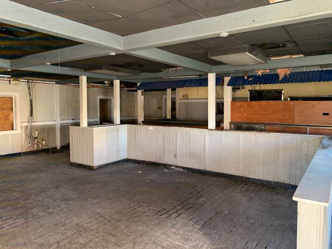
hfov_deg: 67.3
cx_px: 166
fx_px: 249
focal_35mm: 26
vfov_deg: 53.1
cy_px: 124
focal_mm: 4.25
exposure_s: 1/37
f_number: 1.8
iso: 400
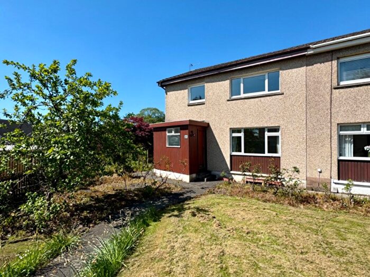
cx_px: 185
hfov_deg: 102.1
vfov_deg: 85.7
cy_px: 138
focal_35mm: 14
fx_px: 150
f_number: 2.2
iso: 40
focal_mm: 2.22
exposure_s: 1/1709
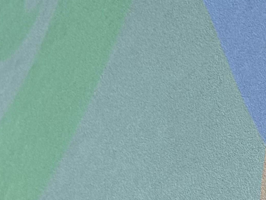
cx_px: 335
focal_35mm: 133
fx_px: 1022
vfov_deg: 10.7
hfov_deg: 14.3
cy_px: 314
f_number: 1.78
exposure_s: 1/10417
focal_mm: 6.76
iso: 80
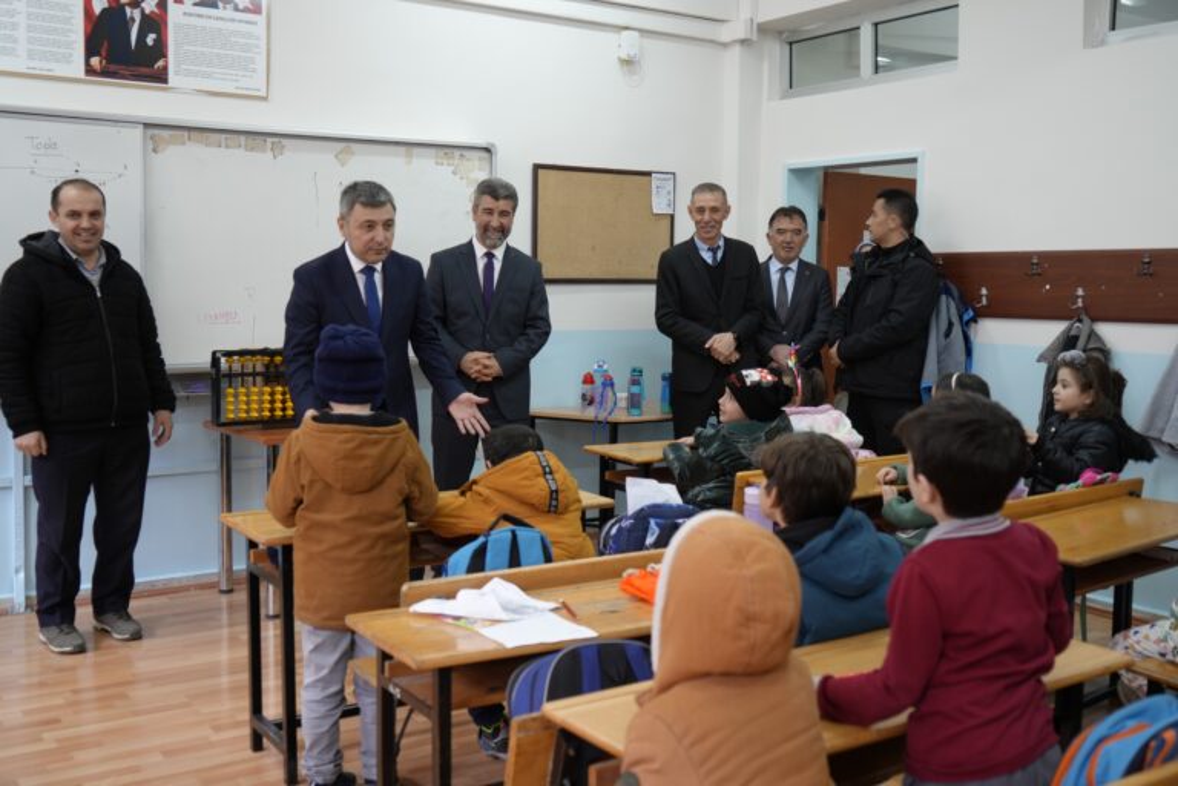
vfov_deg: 36.9
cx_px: 589
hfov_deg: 53.1
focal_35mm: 36
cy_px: 393
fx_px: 1178
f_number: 4
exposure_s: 1/40
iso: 500
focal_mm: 36
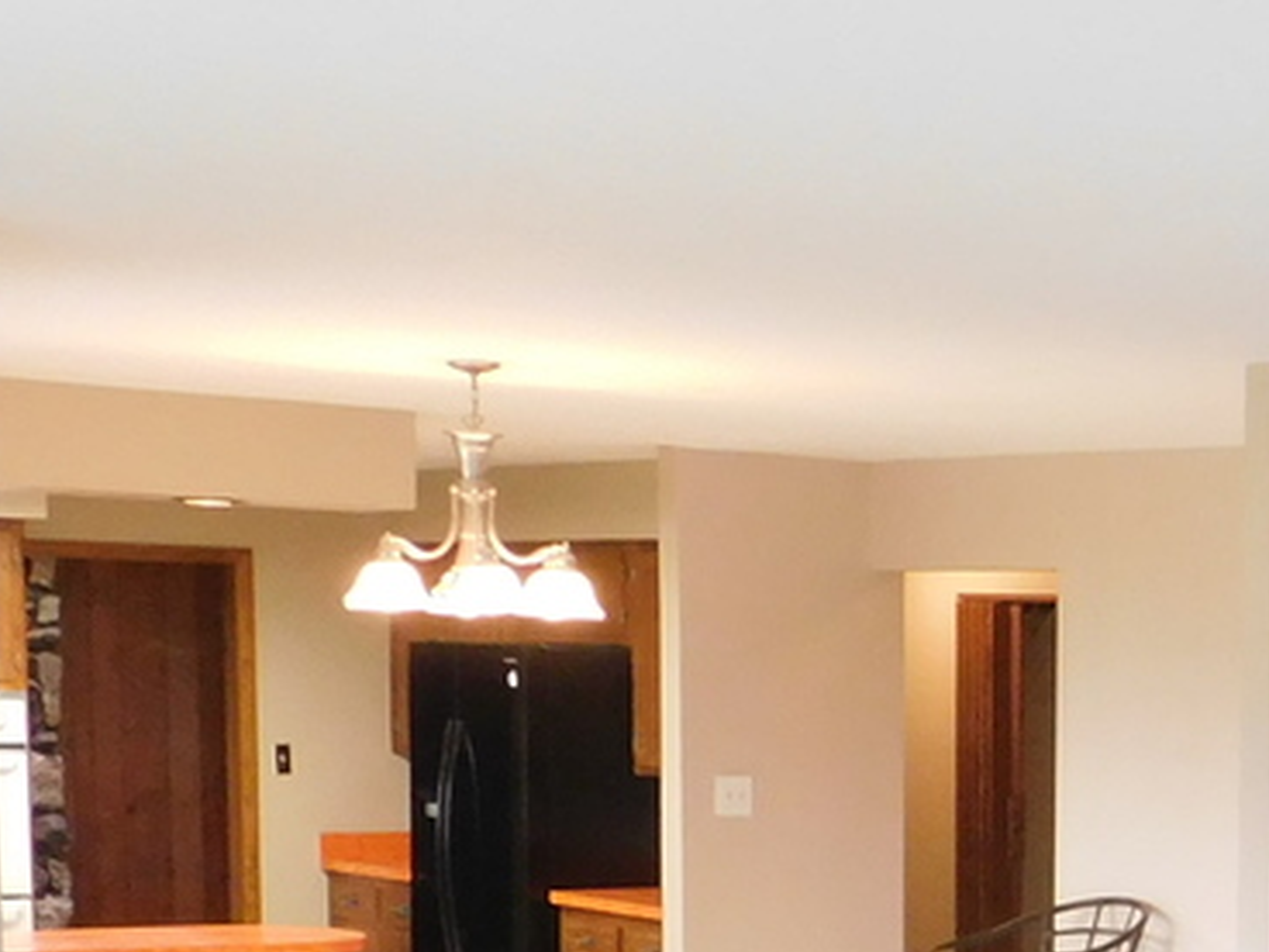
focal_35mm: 90
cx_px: 1659
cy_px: 1131
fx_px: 3299
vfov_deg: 15.8
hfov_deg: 20.0
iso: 400
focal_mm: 4
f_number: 3
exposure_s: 1/30
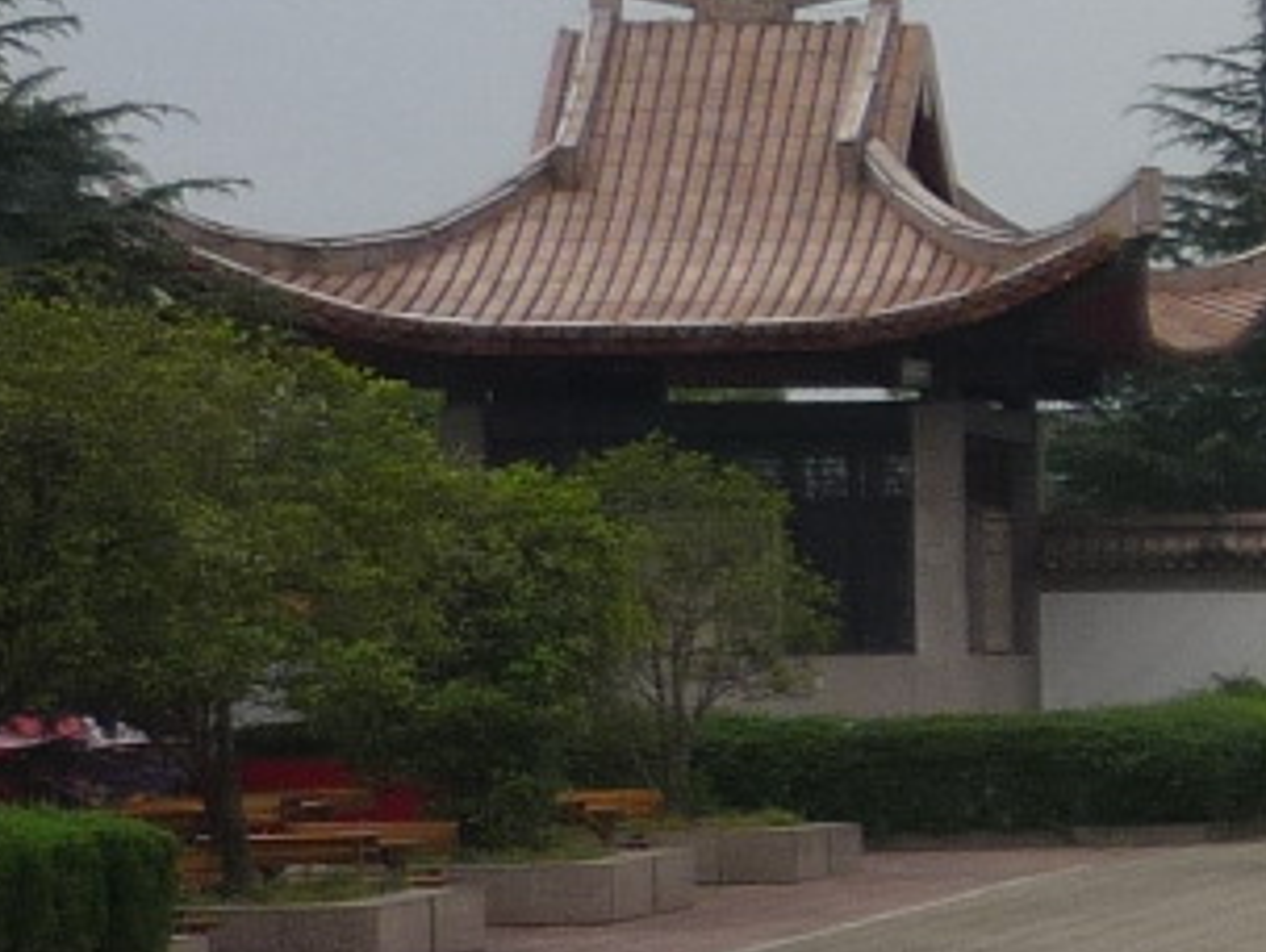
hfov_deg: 9.8
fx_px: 6371
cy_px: 605
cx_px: 3209
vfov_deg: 8.5
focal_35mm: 174
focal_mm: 5.5
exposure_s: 1/640
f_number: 2.8
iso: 100
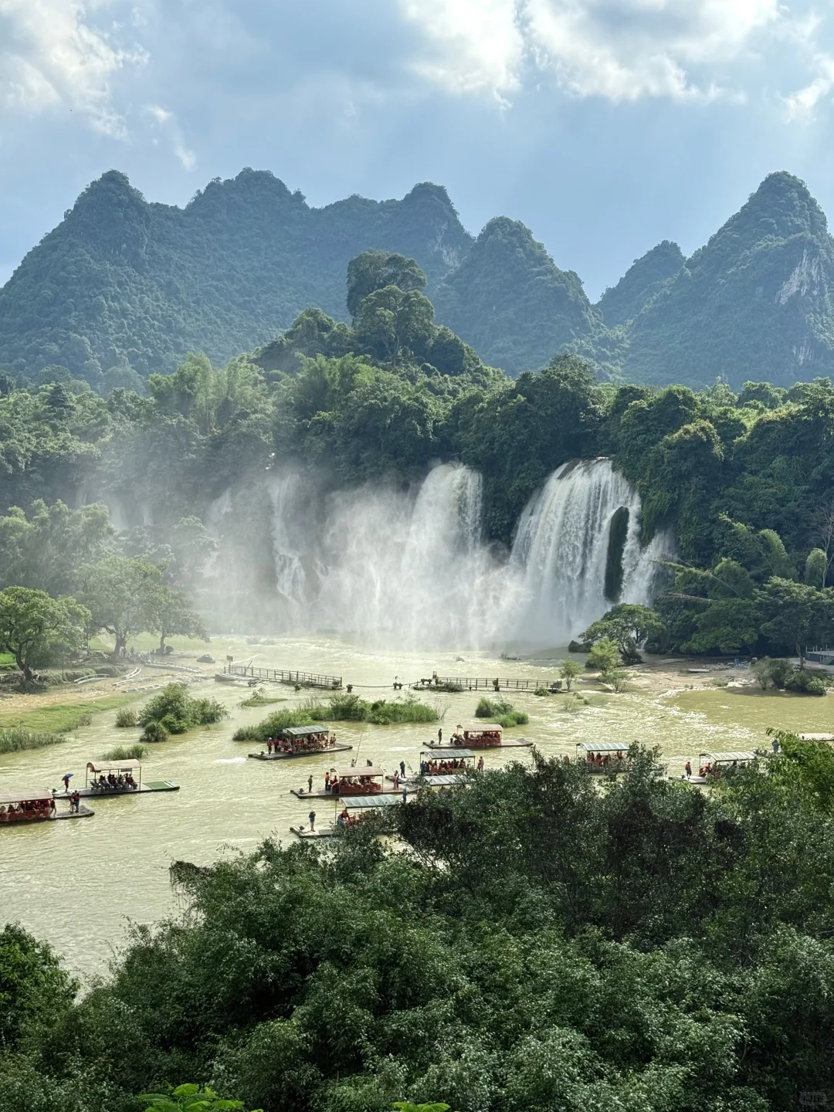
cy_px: 556
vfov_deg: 39.7
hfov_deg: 30.3
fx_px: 1542
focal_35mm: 48
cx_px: 417
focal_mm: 6.76
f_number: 1.78
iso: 64
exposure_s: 1/4878
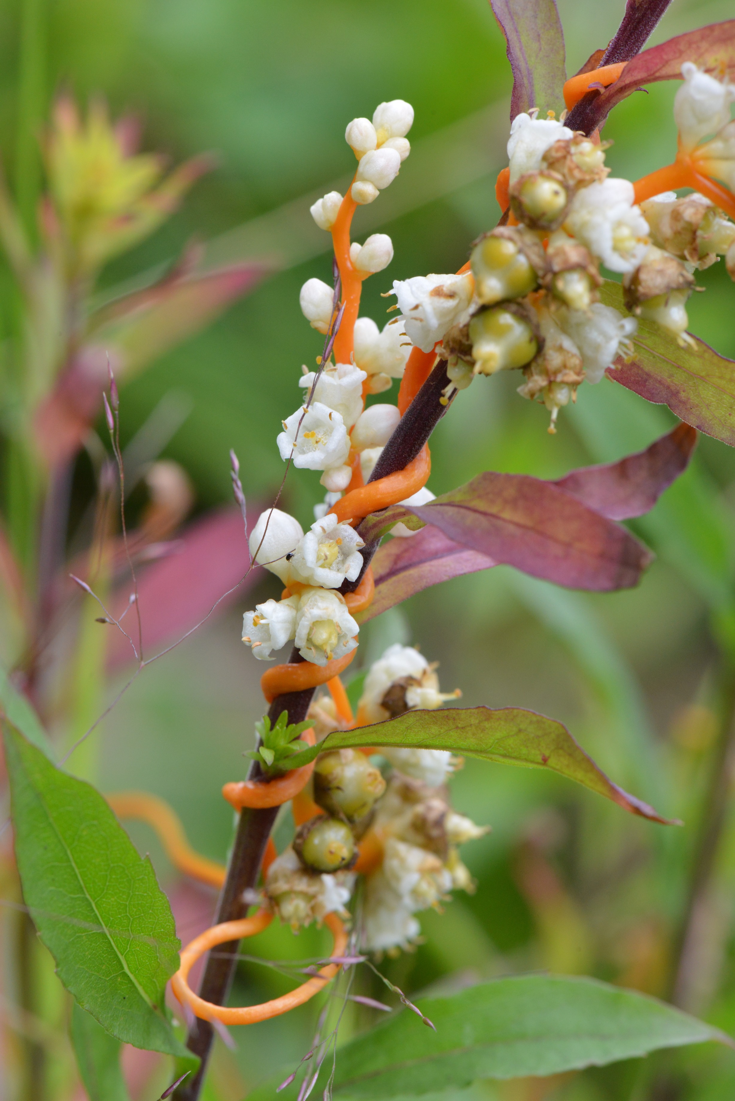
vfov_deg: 19.5
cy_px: 550
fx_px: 3213
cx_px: 368
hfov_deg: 13.1
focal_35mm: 105
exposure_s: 1/200
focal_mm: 105
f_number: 16
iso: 1600
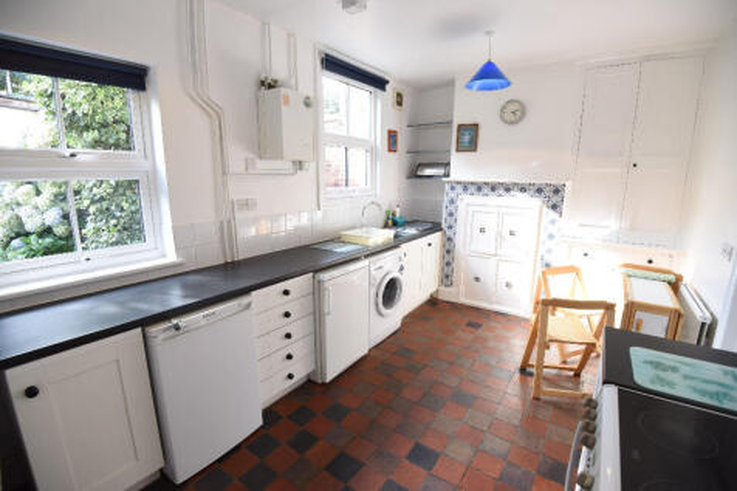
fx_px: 327
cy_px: 246
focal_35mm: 16
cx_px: 368
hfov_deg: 96.8
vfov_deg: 73.7
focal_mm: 16
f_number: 4.5
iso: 800
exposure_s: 1/80
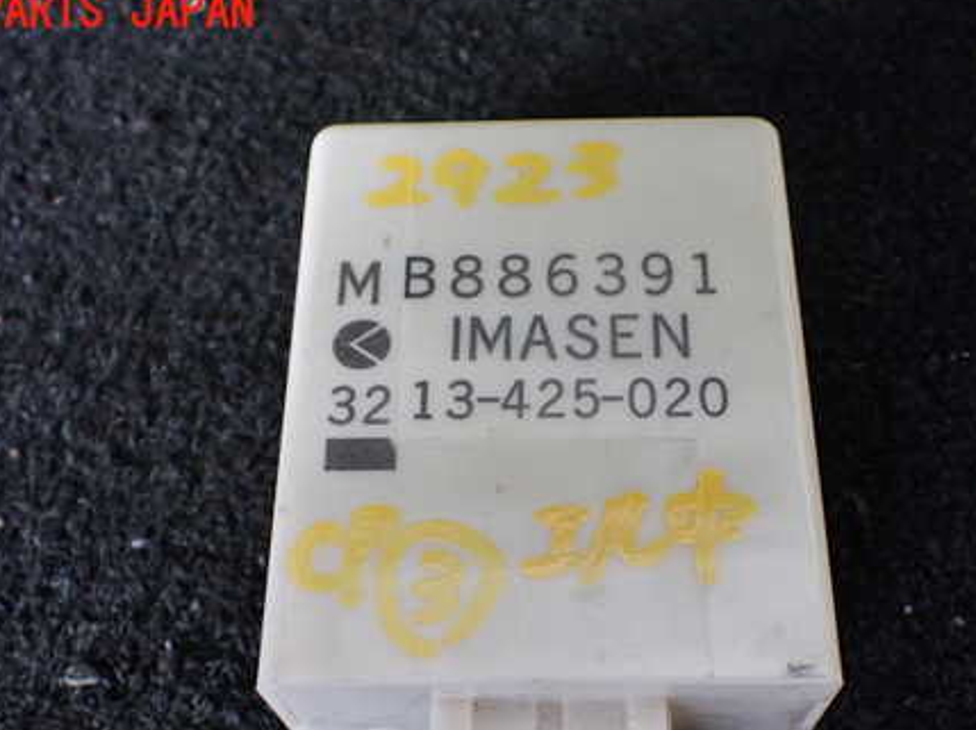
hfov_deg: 44.8
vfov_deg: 33.9
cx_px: 523
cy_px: 496
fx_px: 1183
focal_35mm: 42
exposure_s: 1/125
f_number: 2.3
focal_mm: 5.4
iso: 320
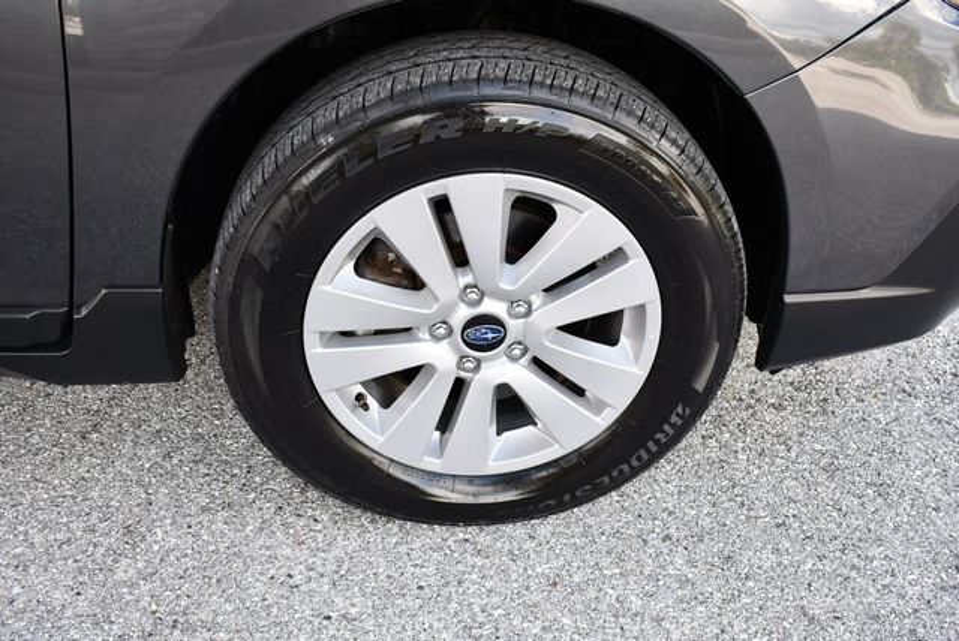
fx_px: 960
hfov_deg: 53.1
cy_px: 320
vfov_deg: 36.9
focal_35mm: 36
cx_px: 480
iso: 400
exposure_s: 1/250
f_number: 4
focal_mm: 18
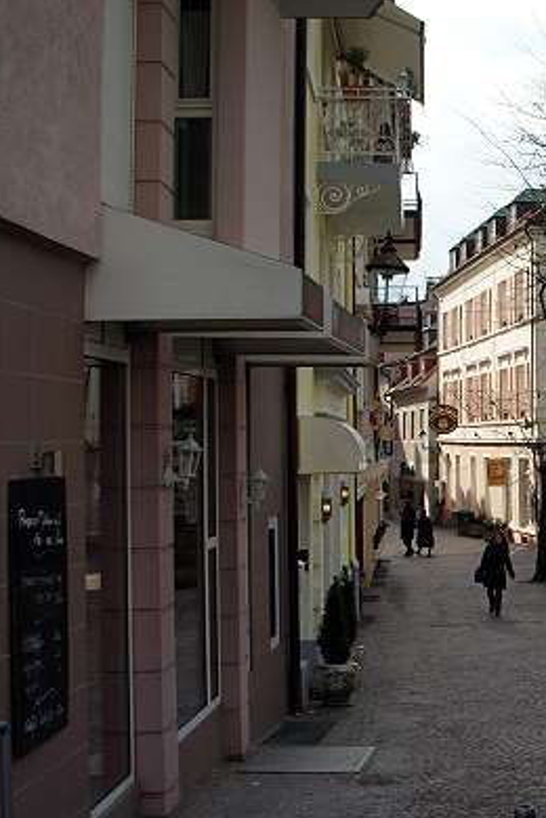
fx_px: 1024
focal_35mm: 45
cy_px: 406
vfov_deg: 43.6
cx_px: 592
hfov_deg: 27.5
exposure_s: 1/125
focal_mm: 18
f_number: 10
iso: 100
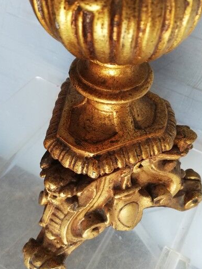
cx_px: 110
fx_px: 233
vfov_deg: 59.8
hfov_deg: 46.7
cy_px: 152
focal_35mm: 30
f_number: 2.2
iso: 125
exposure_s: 1/60
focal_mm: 3.81
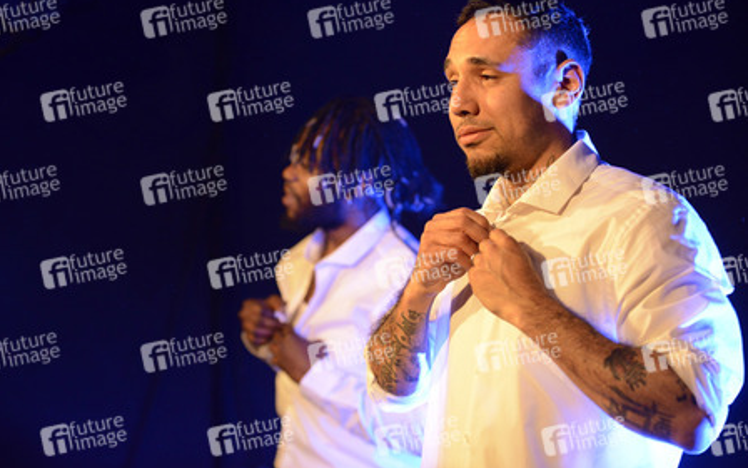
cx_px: 373
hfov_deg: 25.8
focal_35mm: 80
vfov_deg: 16.3
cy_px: 227
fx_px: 1631
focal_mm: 78
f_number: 2.8
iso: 4000
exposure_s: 1/250
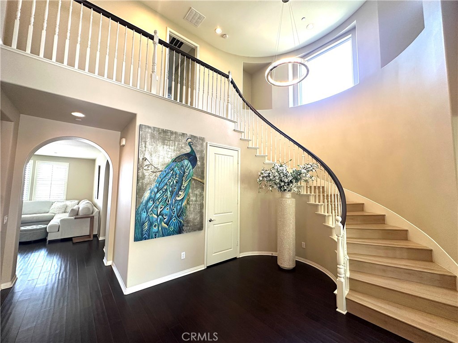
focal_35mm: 14
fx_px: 185
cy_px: 172
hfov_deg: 102.1
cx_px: 229
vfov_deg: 85.7
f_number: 2.2
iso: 200
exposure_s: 1/120
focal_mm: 2.22
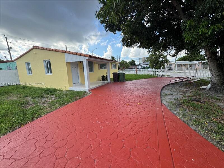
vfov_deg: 85.7
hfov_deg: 102.1
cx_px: 112
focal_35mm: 14
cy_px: 84
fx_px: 91
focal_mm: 2.22
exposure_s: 1/610
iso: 50
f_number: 2.2
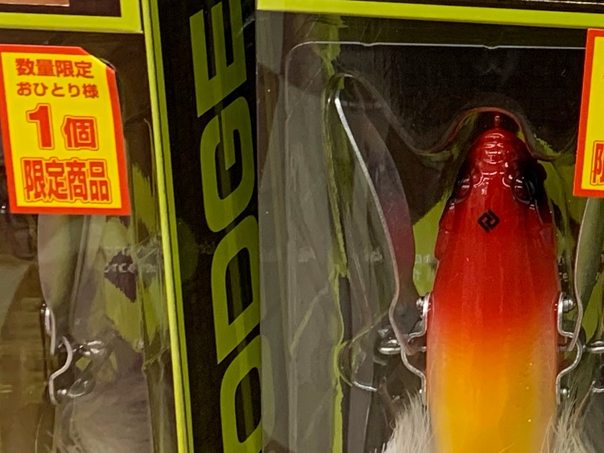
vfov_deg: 12.6
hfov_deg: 14.9
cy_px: -99
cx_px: 1080
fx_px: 2007
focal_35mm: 115
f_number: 1.8
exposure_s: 1/60
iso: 80
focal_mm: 4.25
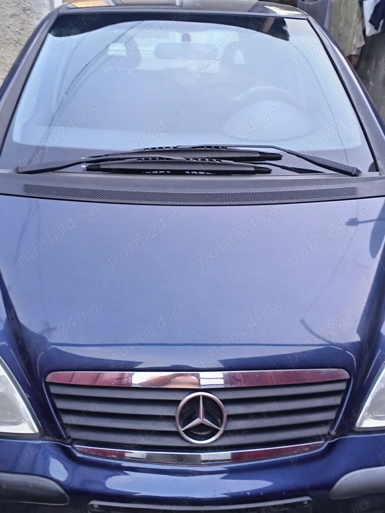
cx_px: 192
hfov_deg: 38.7
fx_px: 549
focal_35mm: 37
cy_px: 256
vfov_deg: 50.1
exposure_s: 1/20
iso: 1238
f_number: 1.8
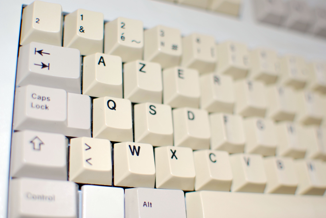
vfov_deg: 25.8
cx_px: 163
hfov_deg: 37.8
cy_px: 109
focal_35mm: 52
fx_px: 476
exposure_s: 1/60
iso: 140
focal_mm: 35
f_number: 2.8
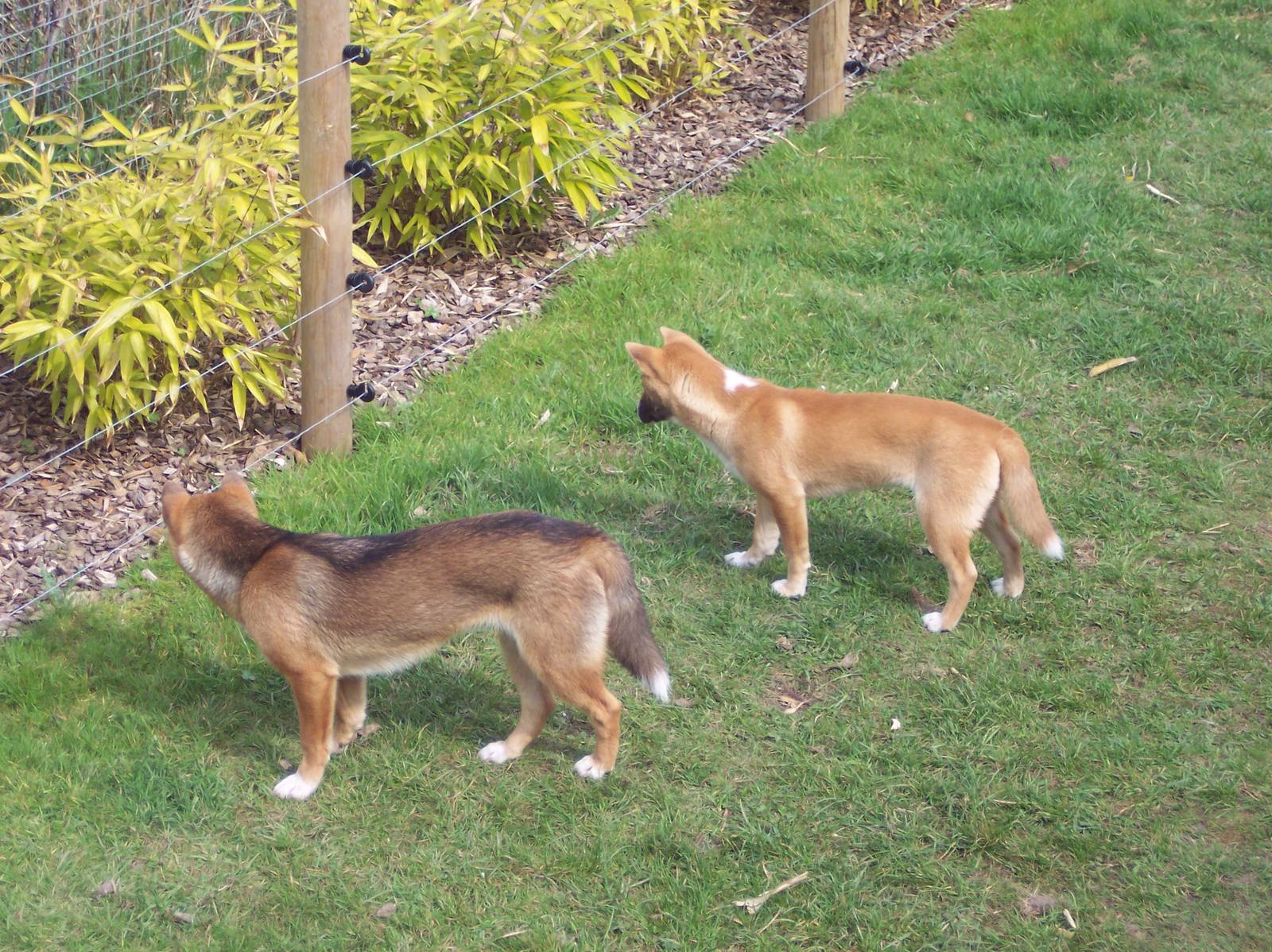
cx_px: 636
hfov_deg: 19.5
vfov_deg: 14.6
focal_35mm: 101
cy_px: 476
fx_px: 3709
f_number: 4.8
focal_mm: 21.3
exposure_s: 1/350
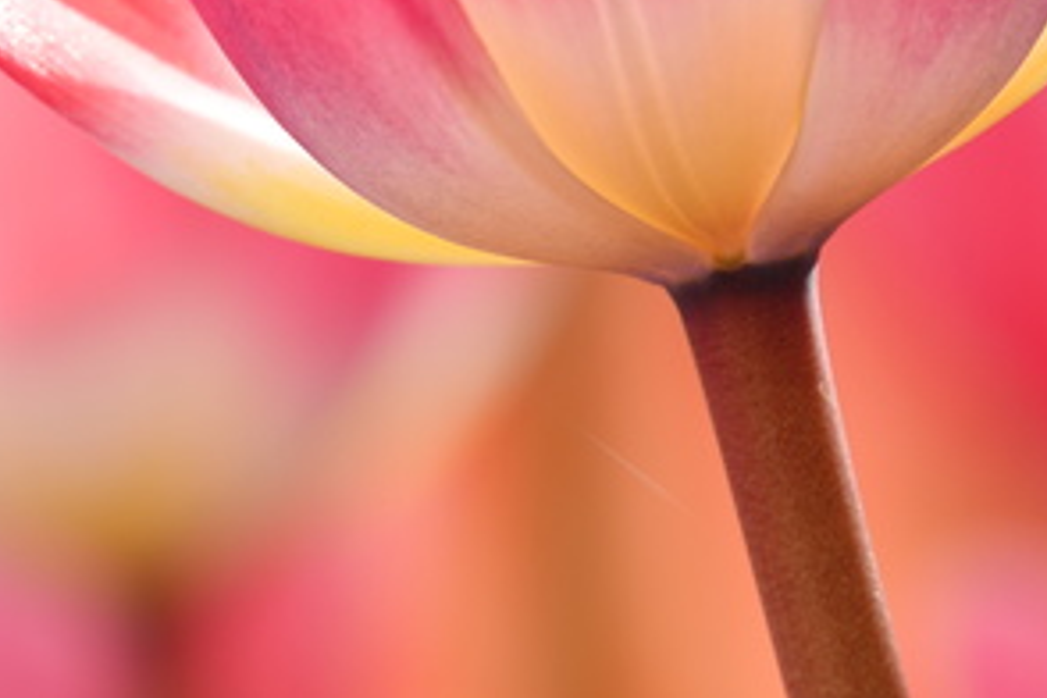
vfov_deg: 1.5
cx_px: 516
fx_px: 27220
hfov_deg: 2.2
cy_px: 351
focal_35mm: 936
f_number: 4
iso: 125
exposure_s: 1/80
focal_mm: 219.76
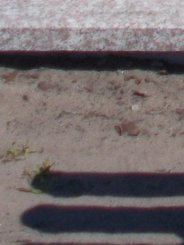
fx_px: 2510
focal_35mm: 354
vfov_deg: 5.2
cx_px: 531
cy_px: -592
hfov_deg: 4.1
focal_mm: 9
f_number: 11.3
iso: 80
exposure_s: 1/125
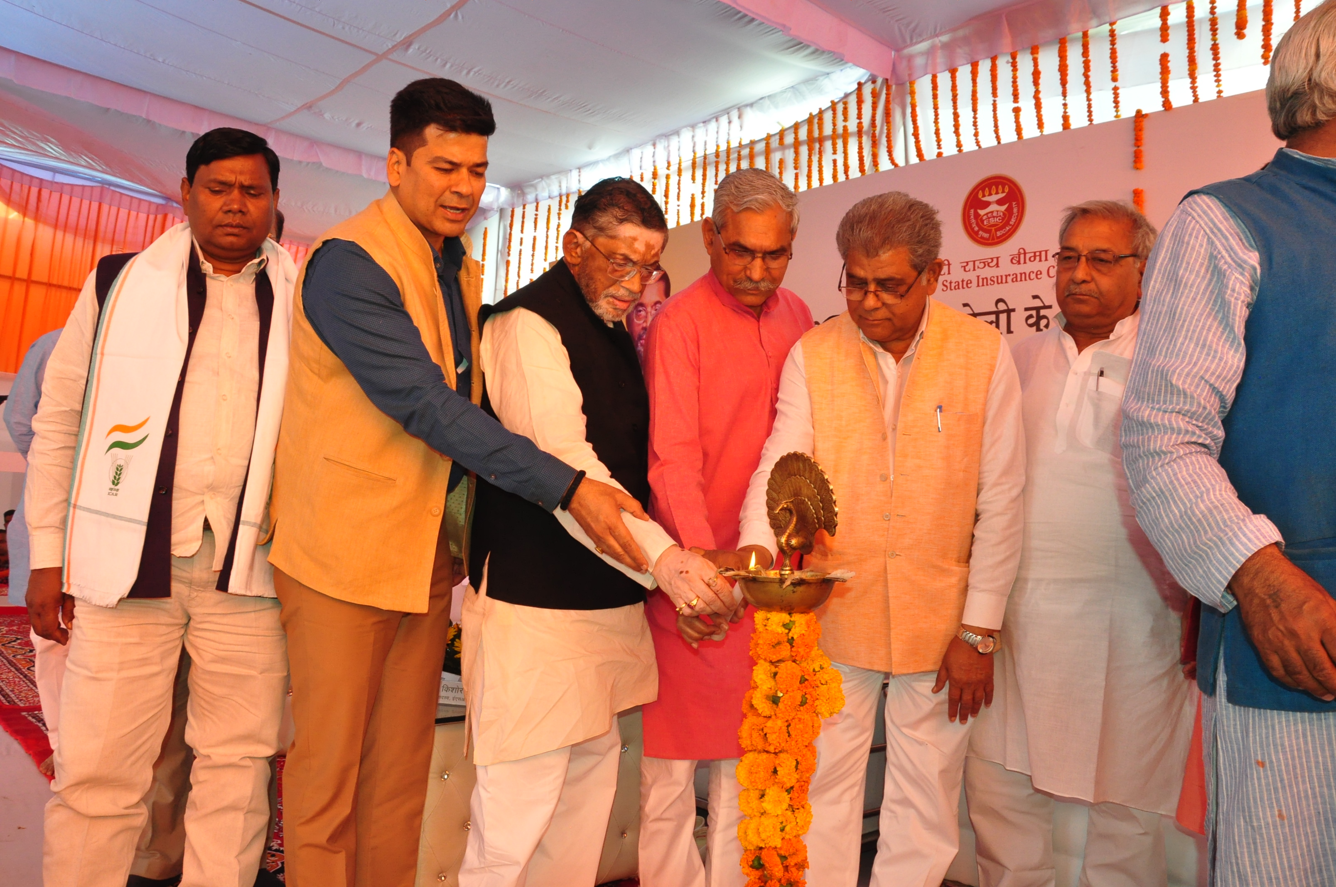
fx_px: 1001
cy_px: 444
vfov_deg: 47.8
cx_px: 668
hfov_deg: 67.4
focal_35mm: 27
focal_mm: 18
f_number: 9
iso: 1250
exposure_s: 1/125
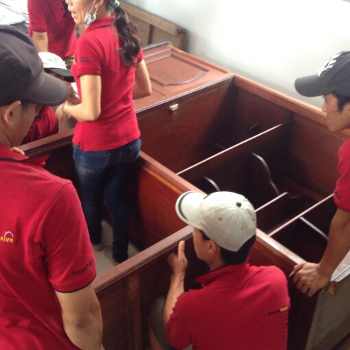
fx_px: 503
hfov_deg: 38.3
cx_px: 164
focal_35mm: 44
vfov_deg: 38.3
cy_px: 178
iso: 50
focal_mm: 4.12
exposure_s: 1/20
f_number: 2.4
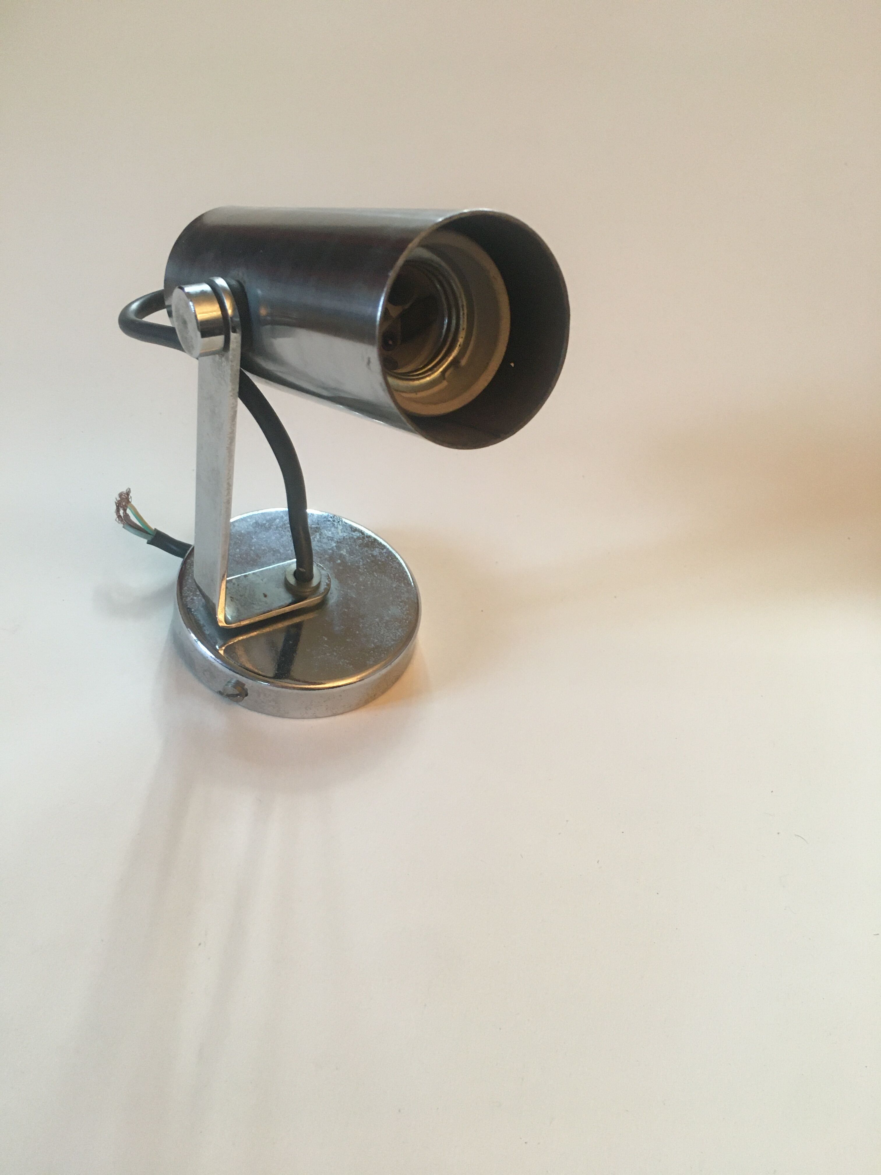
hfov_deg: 48.2
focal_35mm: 29
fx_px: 984
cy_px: 588
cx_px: 440
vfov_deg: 61.7
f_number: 2.2
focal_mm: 4.15
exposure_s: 1/33
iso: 160
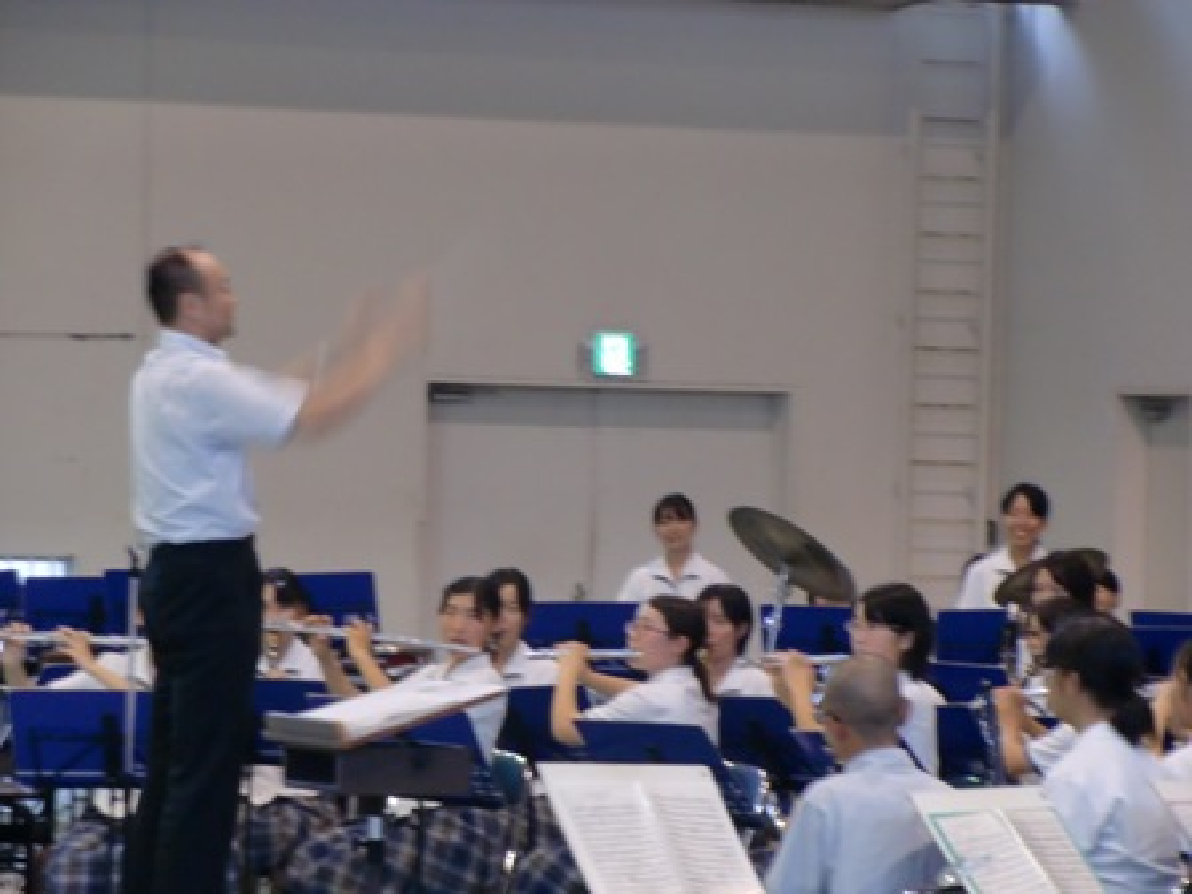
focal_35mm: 168
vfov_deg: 8.8
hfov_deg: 11.8
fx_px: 5785
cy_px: 447
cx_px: 596
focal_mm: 30.1
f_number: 4.8
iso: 400
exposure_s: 1/13
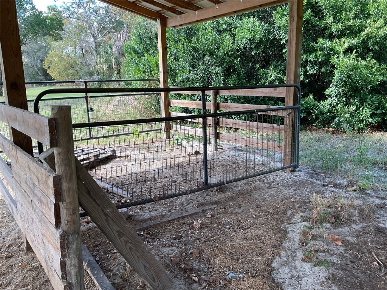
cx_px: 194
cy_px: 145
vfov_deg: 48.2
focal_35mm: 29
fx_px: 324
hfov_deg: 61.7
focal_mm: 3
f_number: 1.8
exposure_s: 1/120
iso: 20
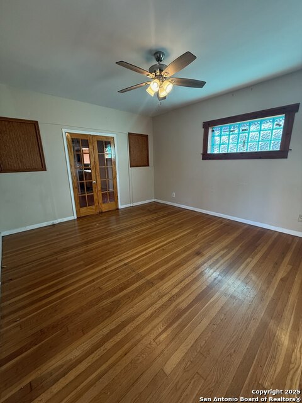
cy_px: 202
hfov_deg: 85.7
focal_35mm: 14
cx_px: 151
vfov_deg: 102.1
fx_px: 163
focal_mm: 2.22
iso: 250
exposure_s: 1/120
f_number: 2.2
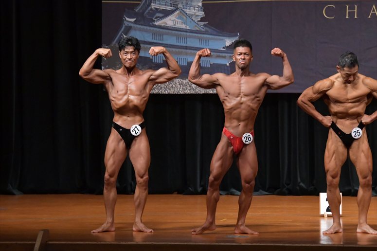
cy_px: 126
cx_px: 188
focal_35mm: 225
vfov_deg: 6.1
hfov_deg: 9.2
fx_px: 2355
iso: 6400
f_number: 5.6
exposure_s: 1/400
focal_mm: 150
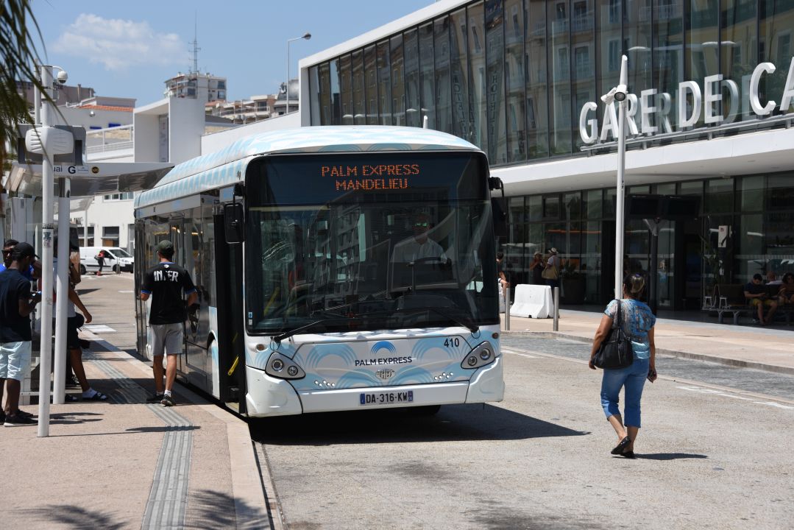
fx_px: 1721
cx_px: 397
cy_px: 265
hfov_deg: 26.0
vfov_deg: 17.5
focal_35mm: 78
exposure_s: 1/640
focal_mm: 78
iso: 100
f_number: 6.3
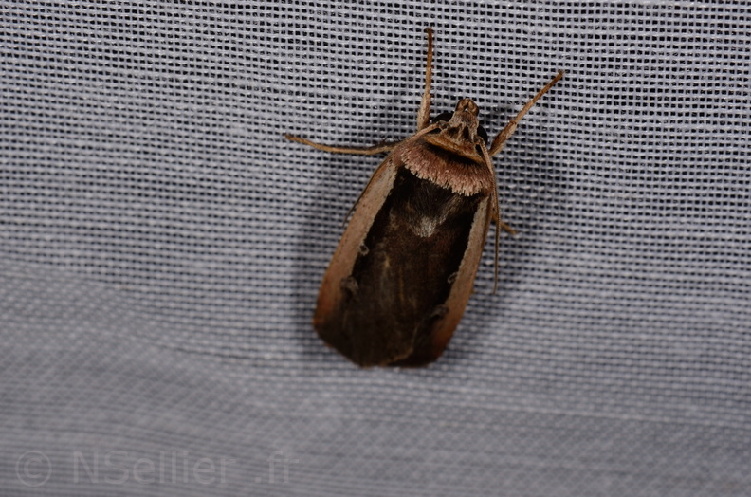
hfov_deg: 16.1
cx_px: 376
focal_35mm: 128
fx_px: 2653
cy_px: 248
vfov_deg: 10.7
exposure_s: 1/60
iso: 100
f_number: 25
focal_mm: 85
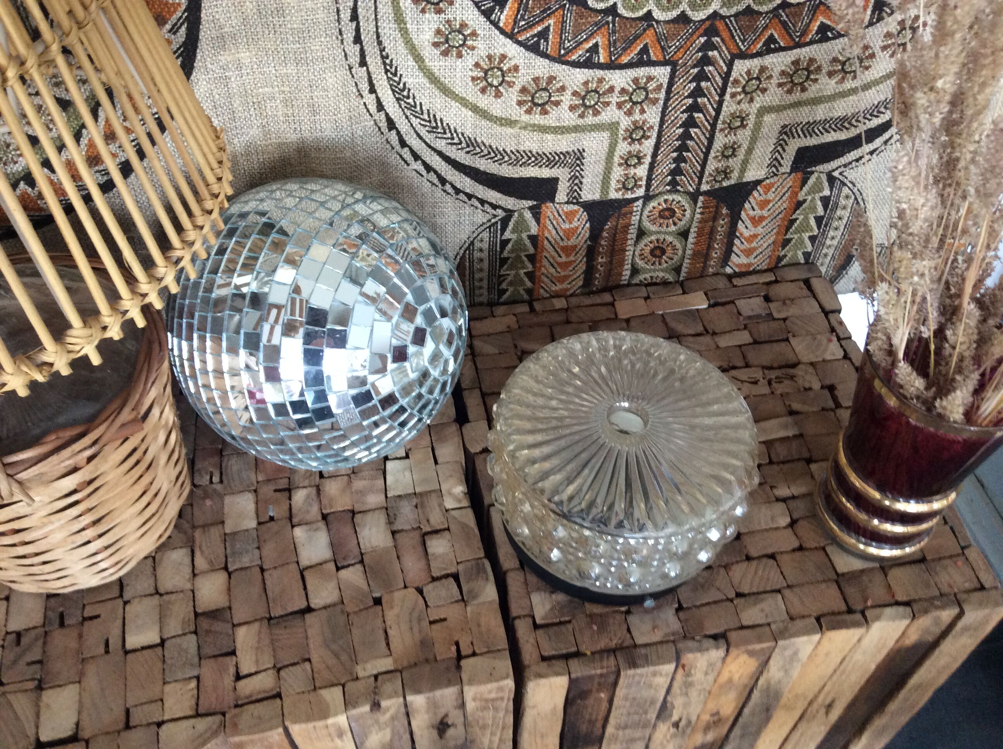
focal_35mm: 32
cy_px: 374
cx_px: 502
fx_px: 926
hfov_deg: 56.9
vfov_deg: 44.1
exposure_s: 1/25
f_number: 2.4
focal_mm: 3.3
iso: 160
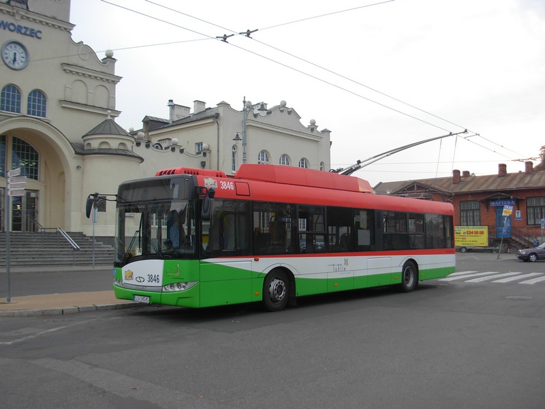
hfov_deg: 49.0
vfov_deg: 37.7
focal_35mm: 38
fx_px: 598
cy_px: 204
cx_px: 272
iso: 79
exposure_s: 1/152
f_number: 2.9
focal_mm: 6.3
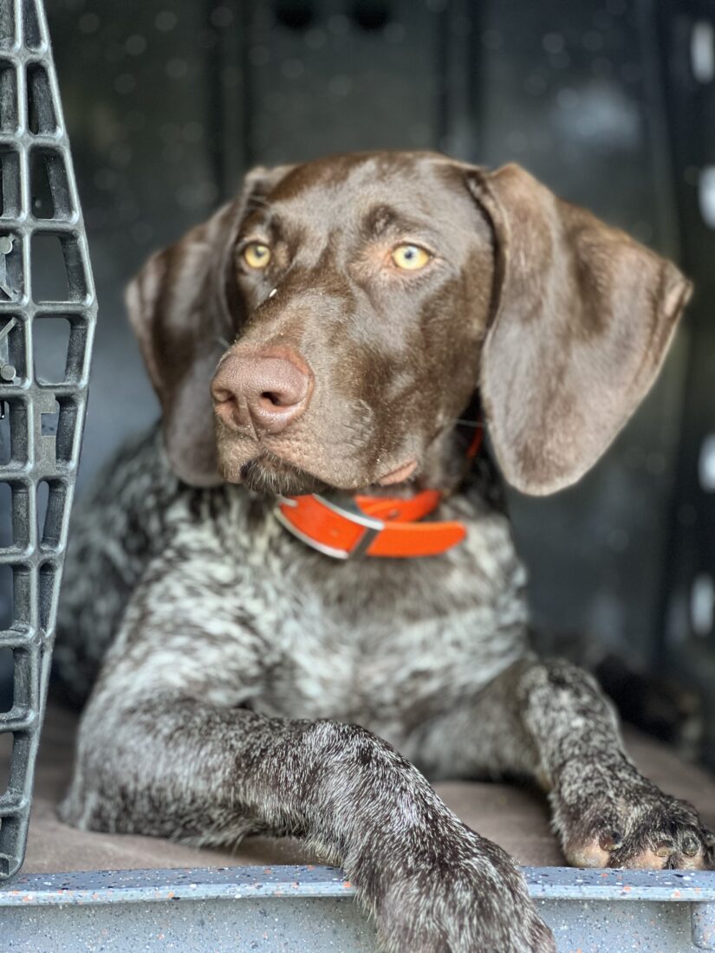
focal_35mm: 77
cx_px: 358
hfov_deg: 19.1
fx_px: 2121
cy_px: 476
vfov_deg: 25.3
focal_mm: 9
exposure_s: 1/32
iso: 400
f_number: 2.8
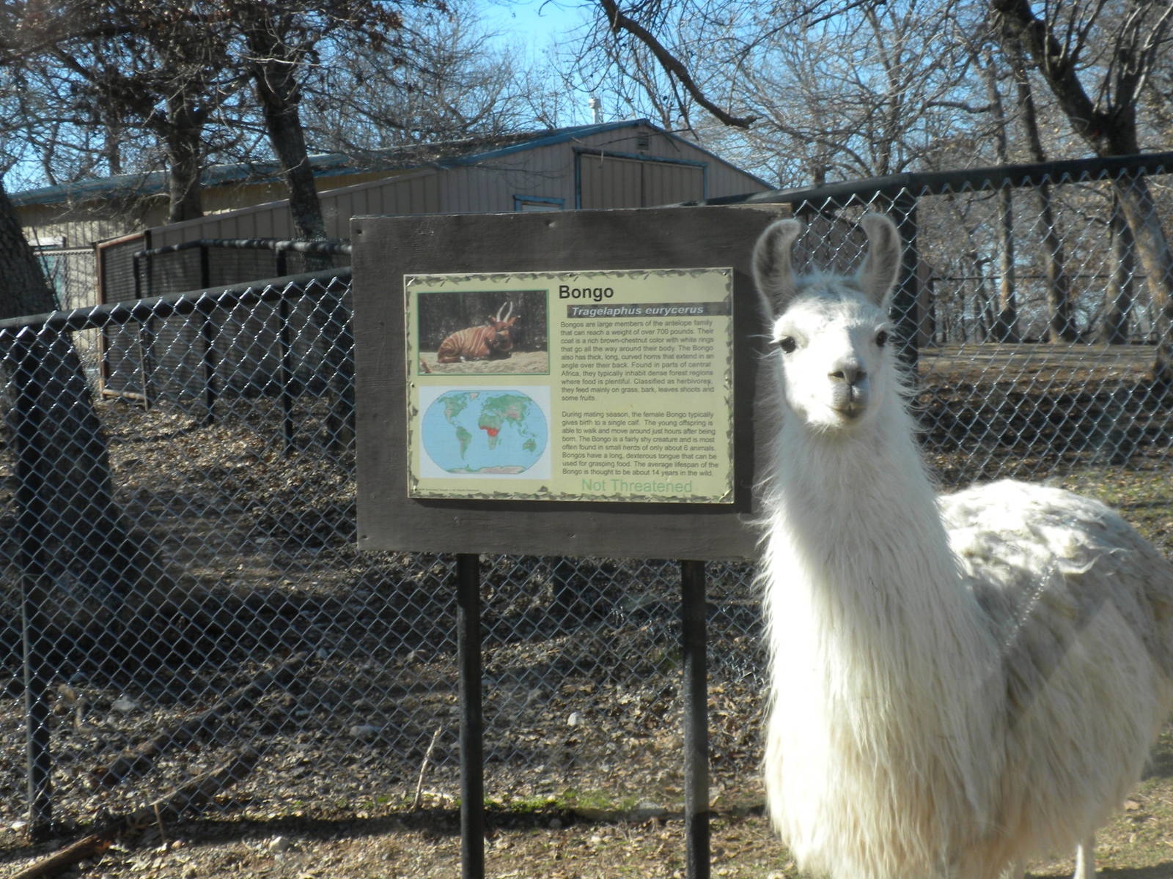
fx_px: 1762
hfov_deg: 36.8
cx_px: 586
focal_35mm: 52
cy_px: 440
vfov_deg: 28.0
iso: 64
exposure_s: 1/30
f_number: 11
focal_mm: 9.1
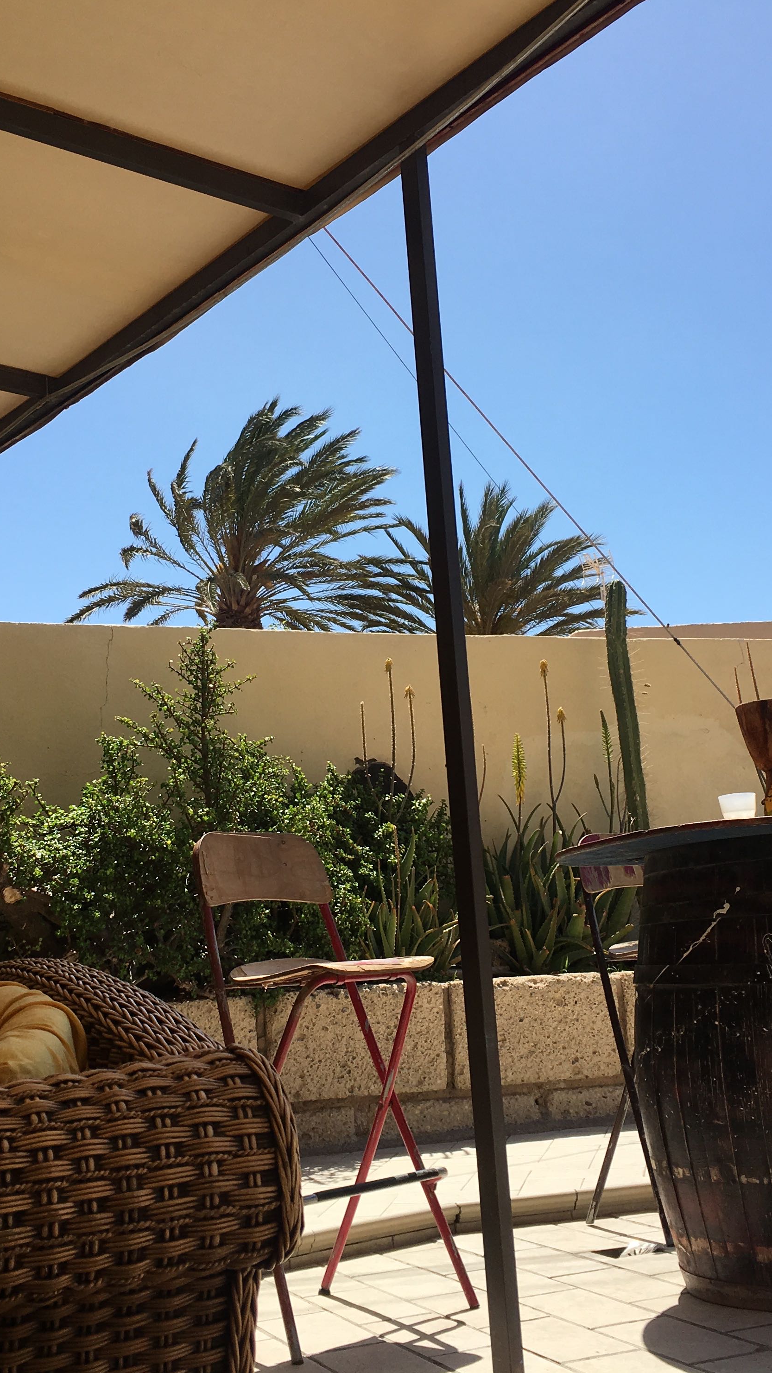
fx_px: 1565
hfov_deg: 27.7
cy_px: 677
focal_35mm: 43
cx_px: 410
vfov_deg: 47.4
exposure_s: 1/1672
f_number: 2.2
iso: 25
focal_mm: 4.15
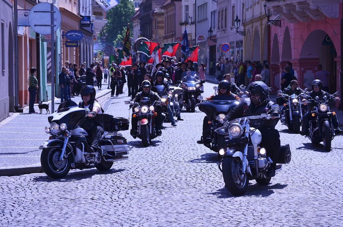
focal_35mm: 123
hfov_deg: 16.7
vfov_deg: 11.1
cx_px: 172
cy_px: 114
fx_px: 1169
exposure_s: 1/500
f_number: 7.1
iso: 100
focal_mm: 82
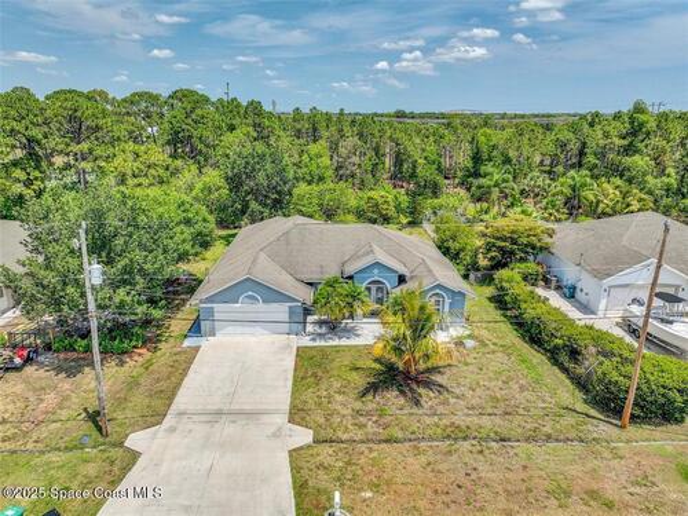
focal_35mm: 24
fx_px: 477
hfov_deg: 71.6
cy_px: 258
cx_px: 344
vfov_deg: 56.8
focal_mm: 12.3
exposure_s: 1/2500
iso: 110
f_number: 2.8
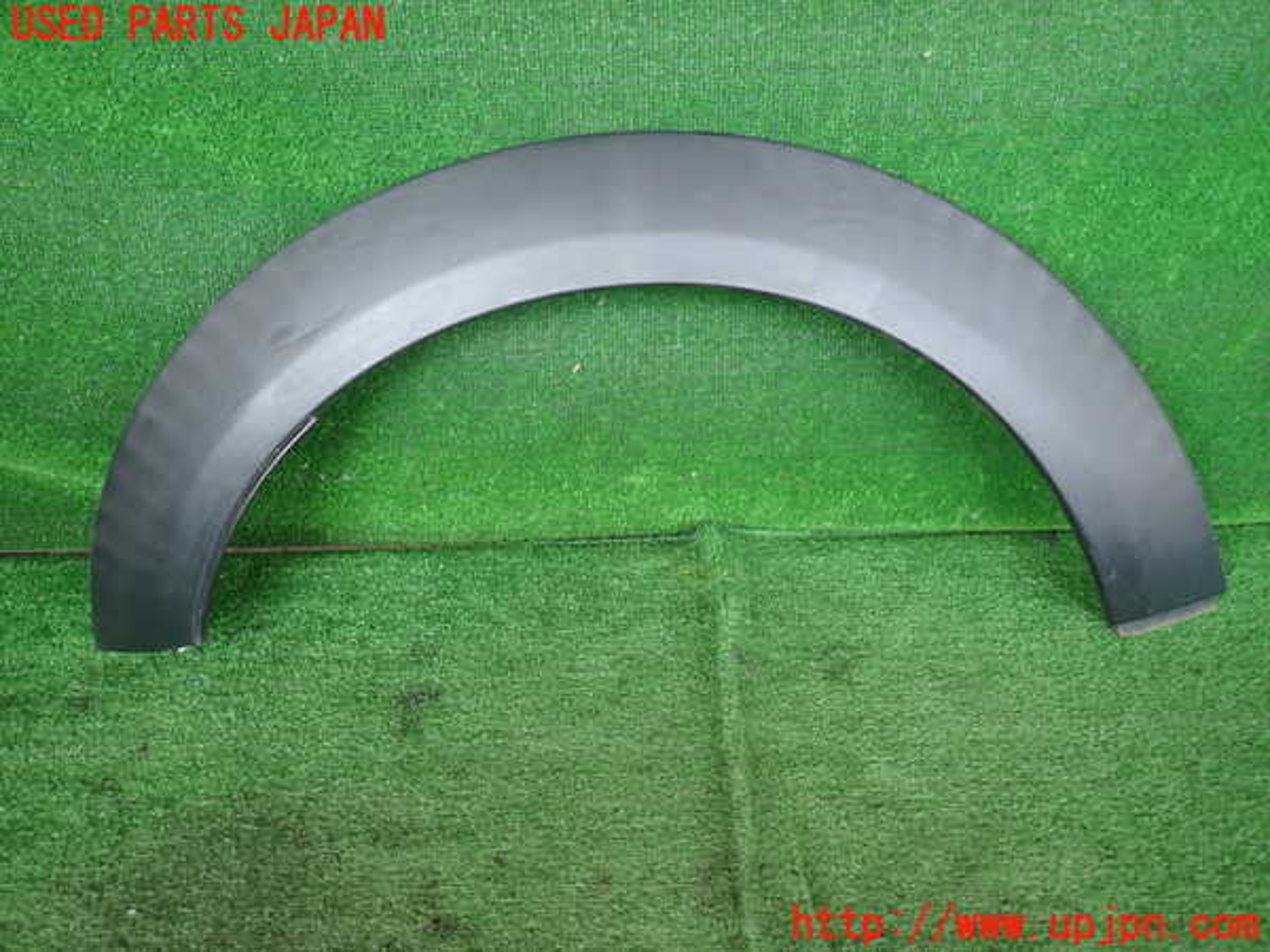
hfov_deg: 69.4
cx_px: 635
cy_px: 476
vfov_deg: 54.9
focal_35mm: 25
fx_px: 917
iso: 100
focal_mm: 4.5
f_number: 2
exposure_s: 1/60
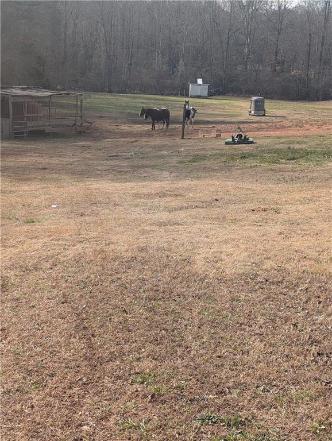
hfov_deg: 29.7
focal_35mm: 49
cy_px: 220
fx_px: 625
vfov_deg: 38.9
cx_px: 166
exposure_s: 1/447
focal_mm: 6.9
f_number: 1.68
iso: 21
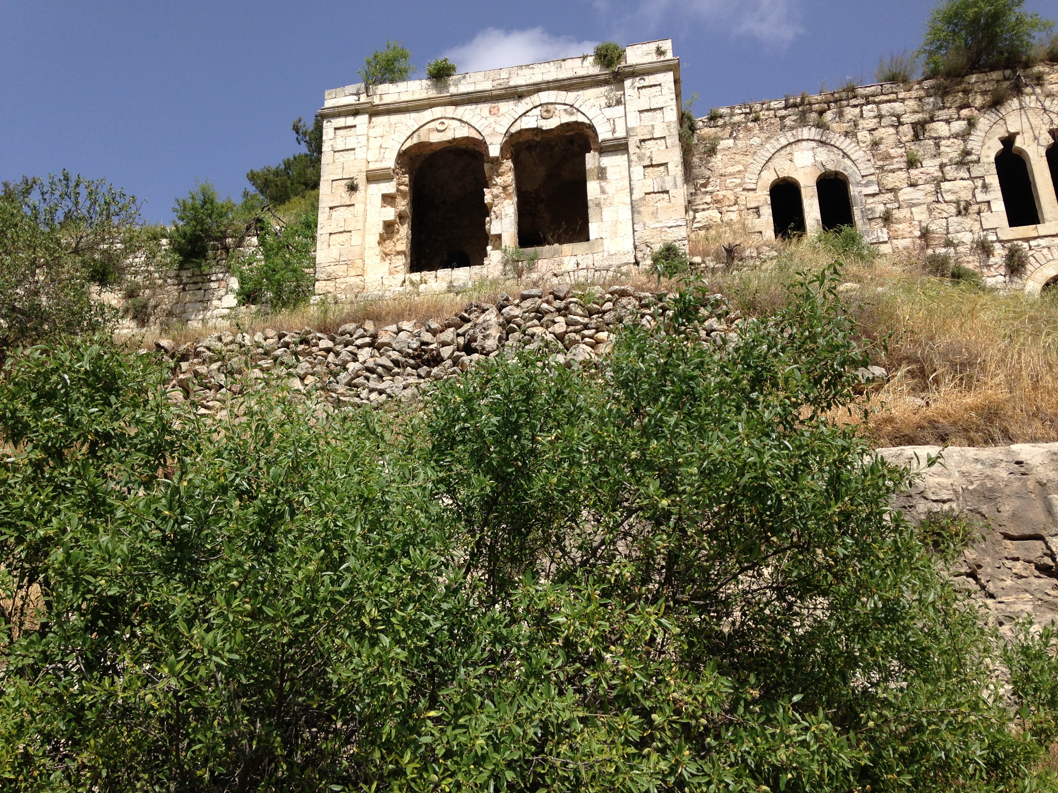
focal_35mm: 33
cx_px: 529
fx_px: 1009
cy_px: 396
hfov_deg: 55.4
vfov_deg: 42.9
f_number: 2.4
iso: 50
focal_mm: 4.12
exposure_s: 1/1808
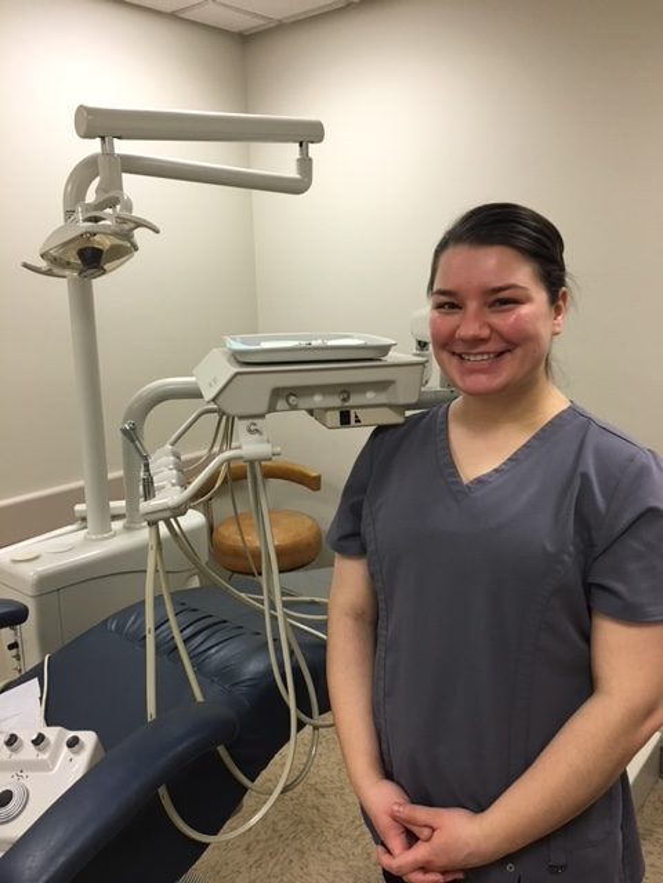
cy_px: 442
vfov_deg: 61.7
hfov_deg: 48.2
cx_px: 332
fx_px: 741
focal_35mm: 29
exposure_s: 1/30
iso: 125
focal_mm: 4.15
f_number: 2.2
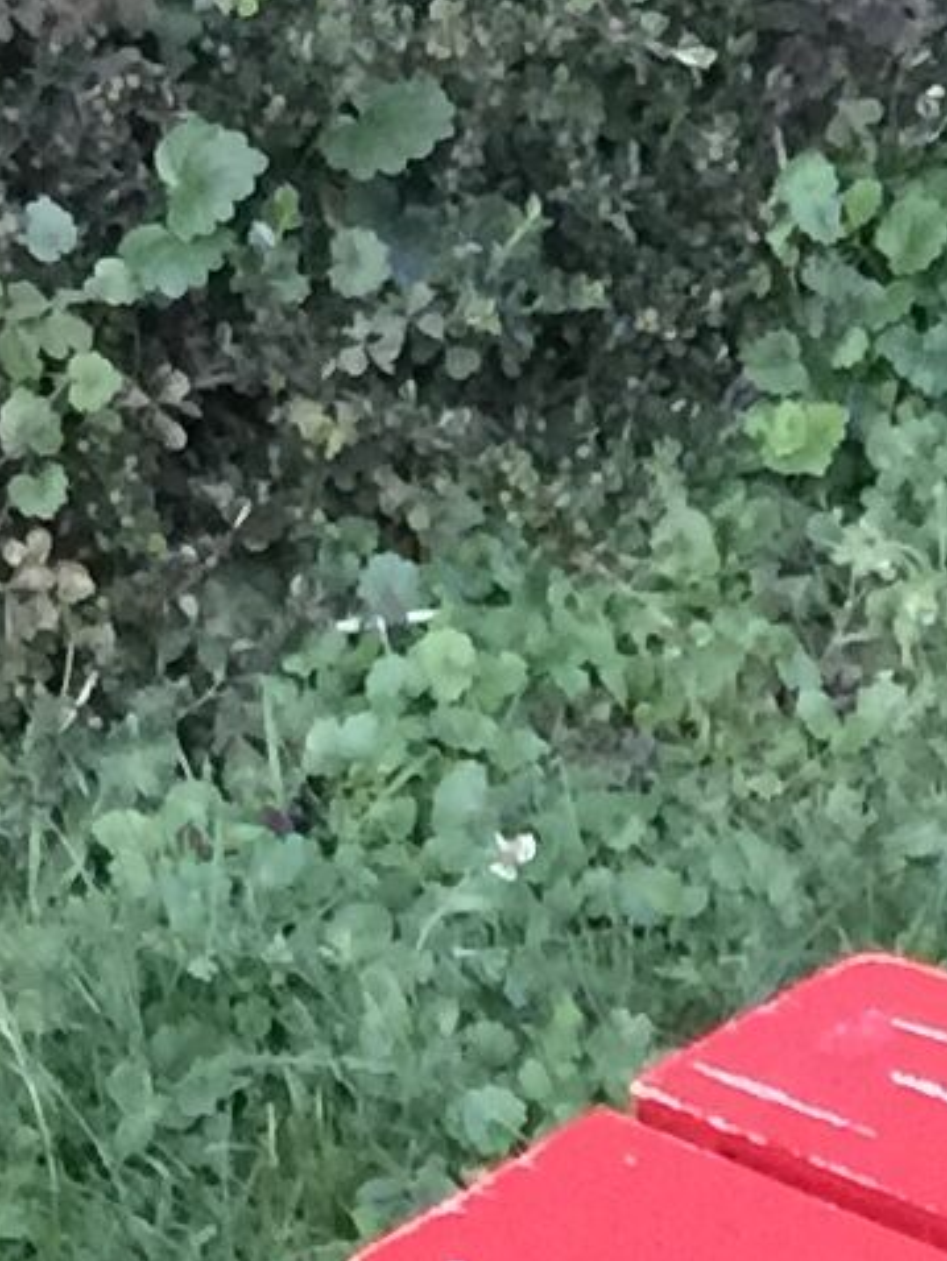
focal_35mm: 198
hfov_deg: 7.4
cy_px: 2807
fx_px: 7216
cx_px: 1517
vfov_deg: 9.2
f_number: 2.2
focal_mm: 4.15
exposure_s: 1/17
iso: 125
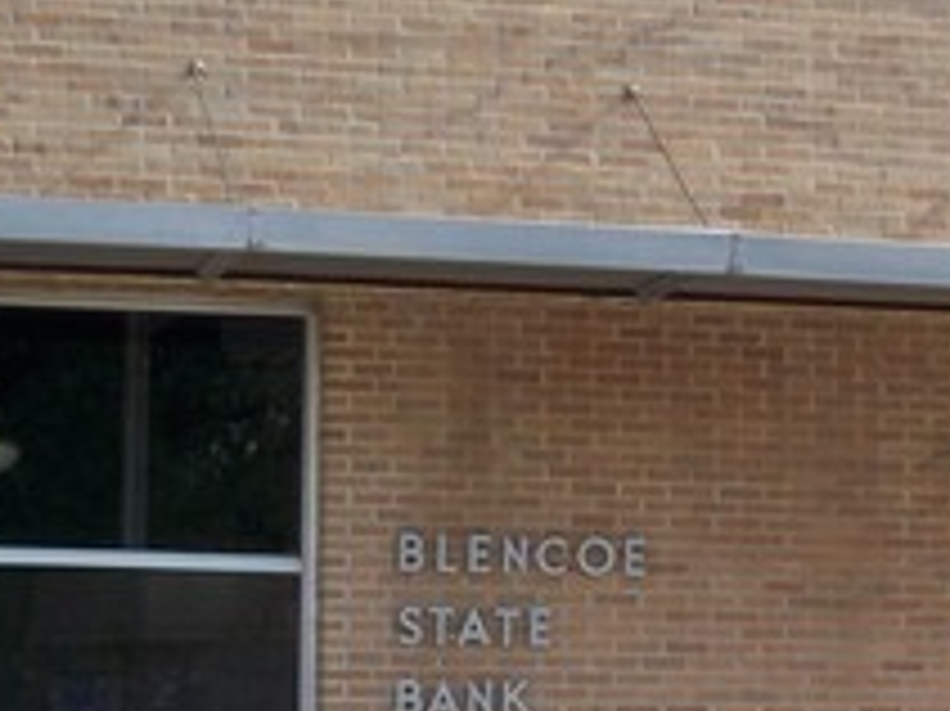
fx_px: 3648
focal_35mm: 133
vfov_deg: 11.1
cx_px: 941
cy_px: 508
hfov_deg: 14.6
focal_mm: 6.3
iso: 64
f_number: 3.1
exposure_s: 1/400
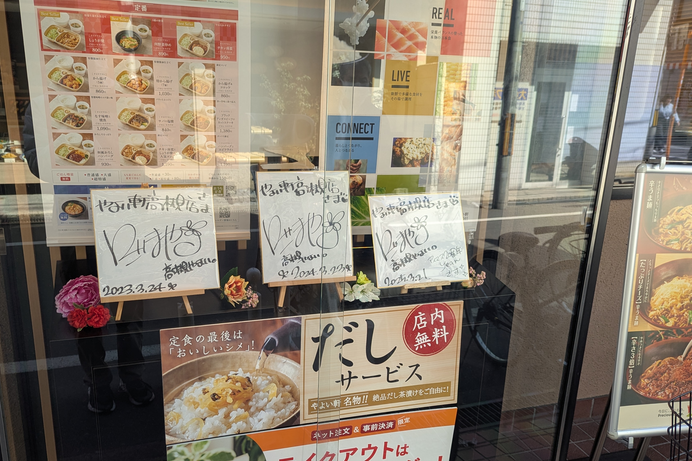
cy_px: 277
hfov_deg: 61.6
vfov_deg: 43.4
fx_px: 577
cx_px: 293
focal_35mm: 30
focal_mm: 6.81
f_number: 1.85
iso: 48
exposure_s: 1/310
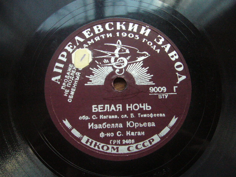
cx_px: 118
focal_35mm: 35
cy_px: 88
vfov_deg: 40.7
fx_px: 239
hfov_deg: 52.6
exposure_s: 1/200
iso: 400
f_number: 2.8
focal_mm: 5.8
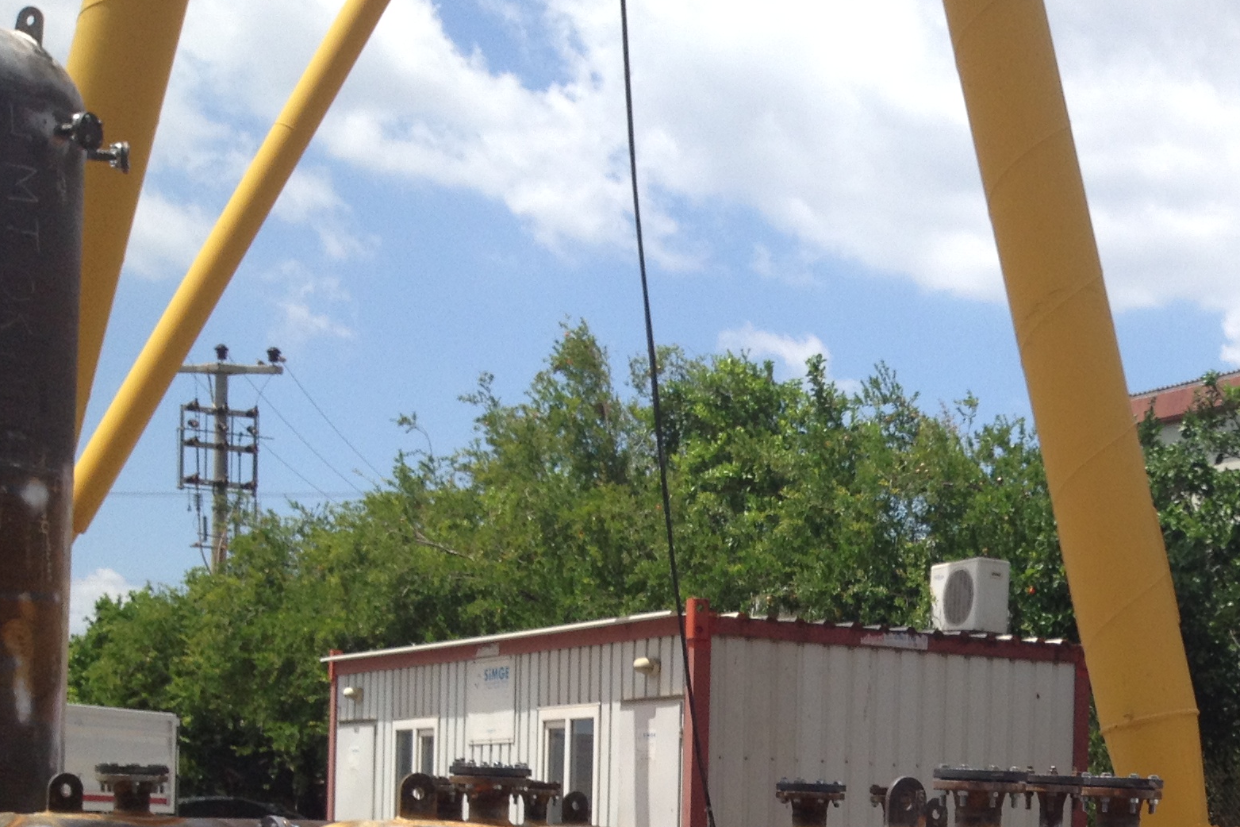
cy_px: 896
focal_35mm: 76
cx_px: 1220
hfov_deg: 25.4
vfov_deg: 17.4
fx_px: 2618
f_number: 2.4
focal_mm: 4.28
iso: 50
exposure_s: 1/1672
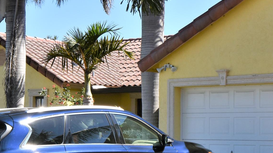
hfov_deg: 21.5
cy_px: 96
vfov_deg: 12.2
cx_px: 183
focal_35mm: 99
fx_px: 717
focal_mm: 24
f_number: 9
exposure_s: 1/250
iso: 100
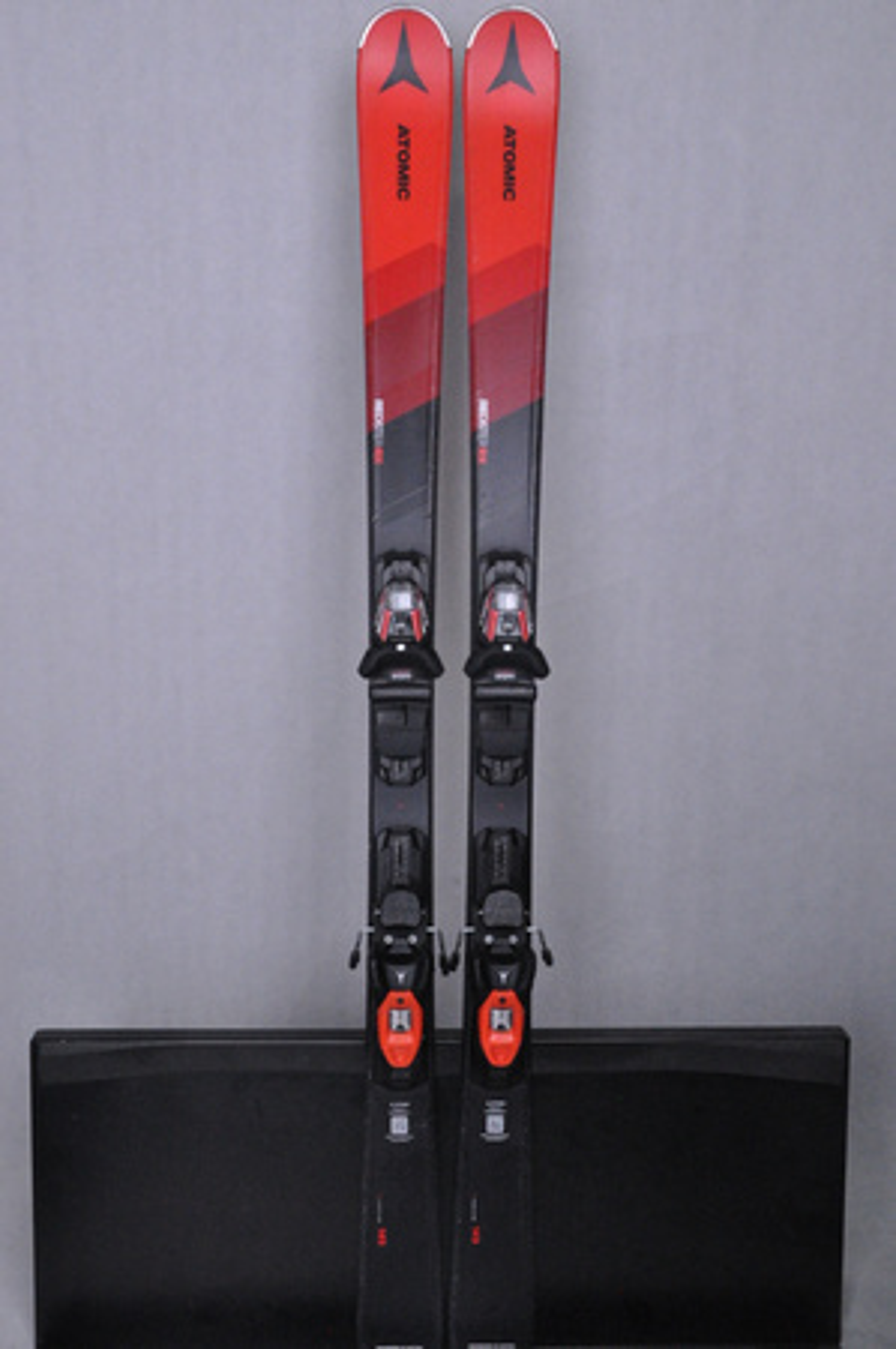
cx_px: 448
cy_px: 674
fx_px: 1403
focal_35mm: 38
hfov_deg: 35.4
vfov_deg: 51.3
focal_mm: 25
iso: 3200
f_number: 9.5
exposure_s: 1/125
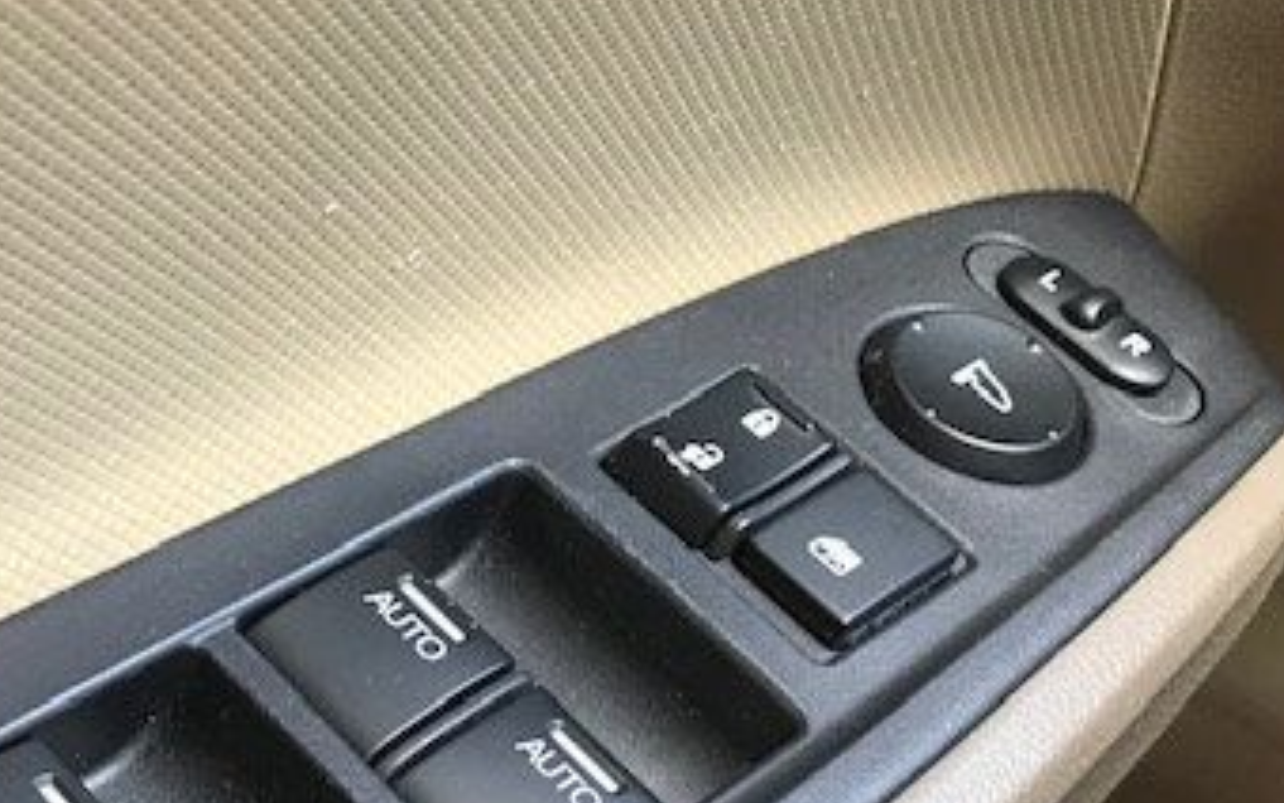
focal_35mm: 56
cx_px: 489
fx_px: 1960
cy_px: 693
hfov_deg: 36.1
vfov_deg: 22.7
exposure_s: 1/24
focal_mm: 3.99
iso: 32
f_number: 1.8
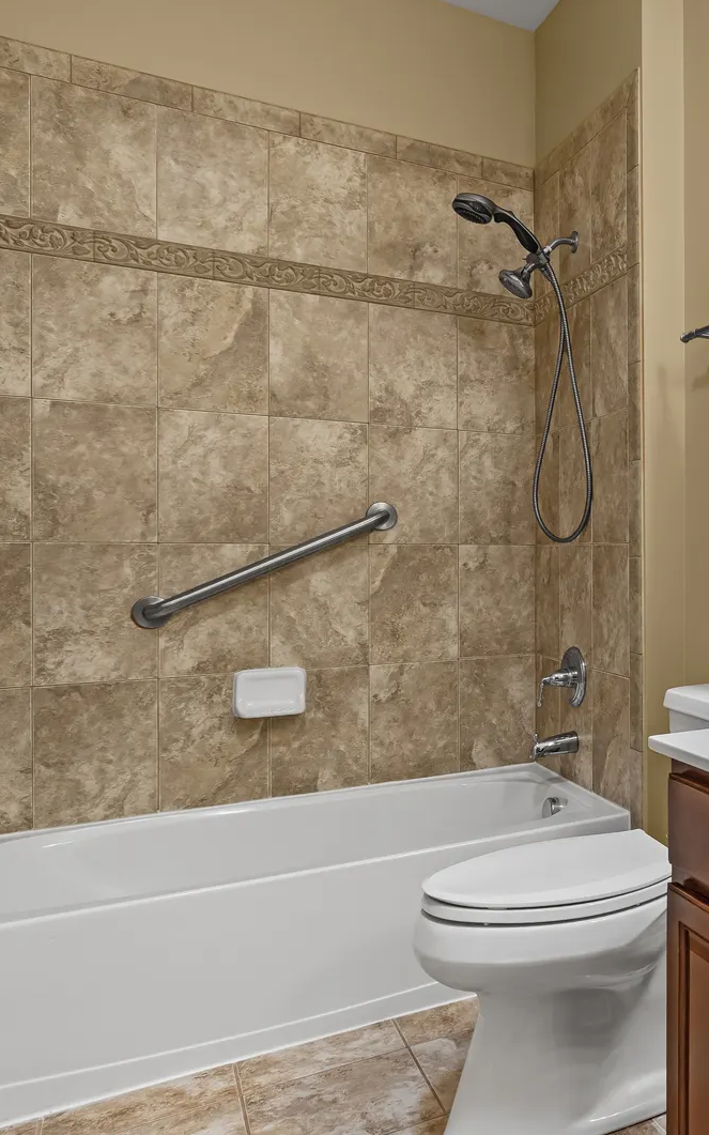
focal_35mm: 28
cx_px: 830
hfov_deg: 35.8
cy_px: 566
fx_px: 866
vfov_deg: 66.5
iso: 320
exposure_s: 1/8
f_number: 8
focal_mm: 12
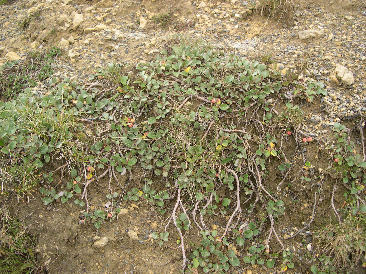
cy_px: 137
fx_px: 402
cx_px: 183
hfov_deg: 49.0
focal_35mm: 38
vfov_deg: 37.7
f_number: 2.8
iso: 100
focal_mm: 8
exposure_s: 1/138
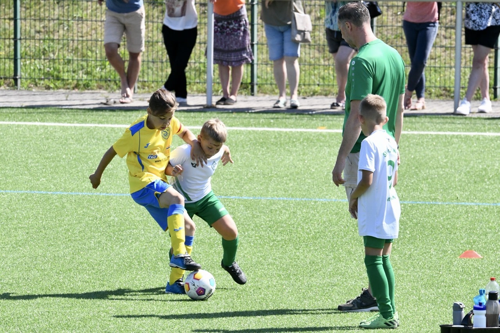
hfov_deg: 5.4
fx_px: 5277
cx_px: 250
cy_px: 166
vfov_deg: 3.6
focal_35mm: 380
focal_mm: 380
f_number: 14
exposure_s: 1/1250
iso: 3200
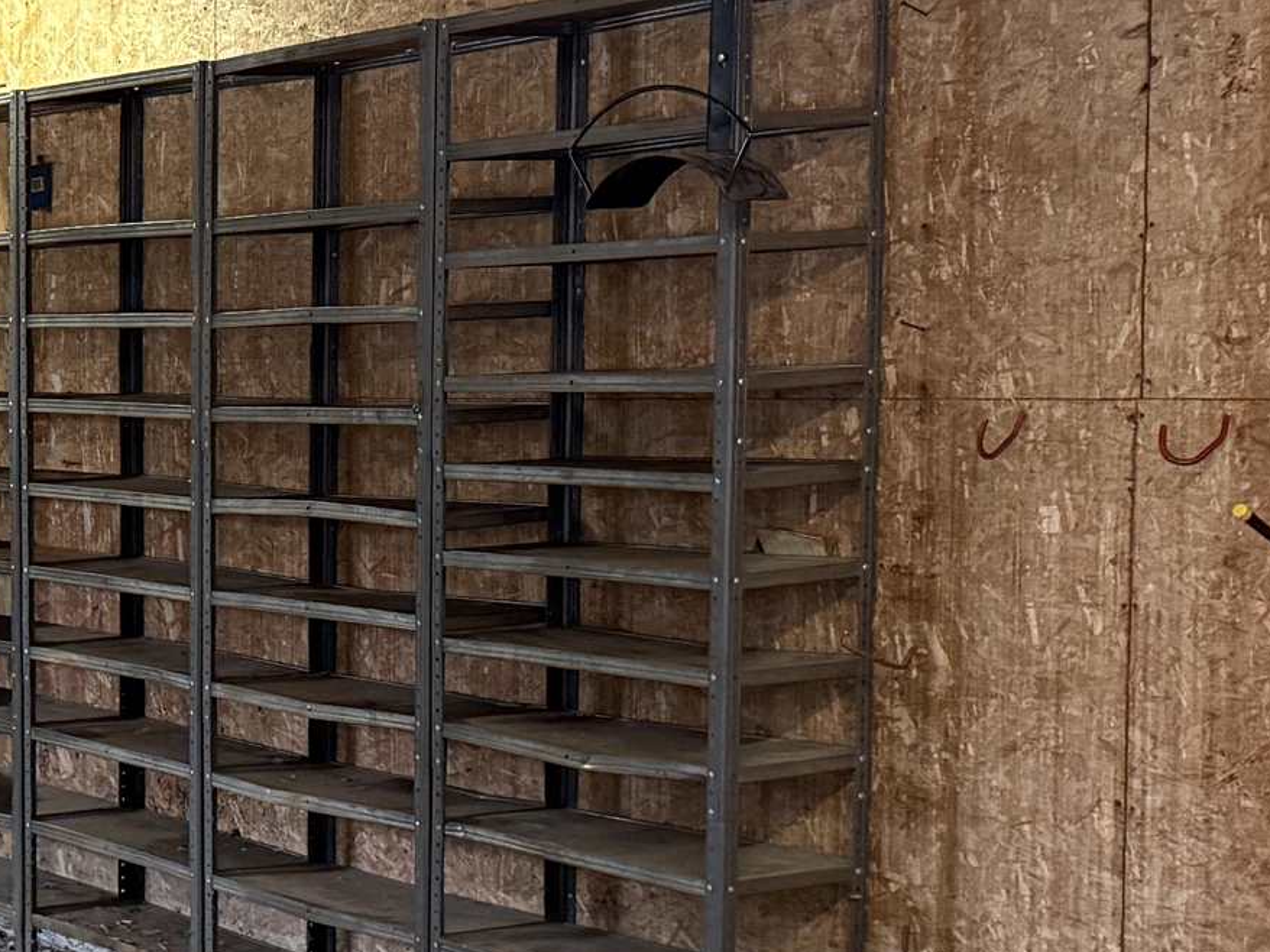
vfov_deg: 17.5
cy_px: 693
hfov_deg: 21.6
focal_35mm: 84
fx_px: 3081
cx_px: -249
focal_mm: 6.76
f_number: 1.78
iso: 500
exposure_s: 1/60
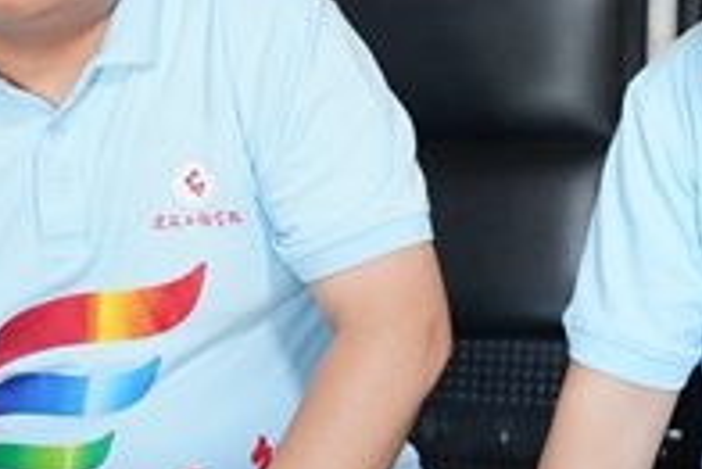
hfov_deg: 17.5
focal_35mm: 116
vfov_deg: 11.8
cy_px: 50
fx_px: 2264
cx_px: 512
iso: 2000
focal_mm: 45.4
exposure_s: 1/160
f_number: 2.8
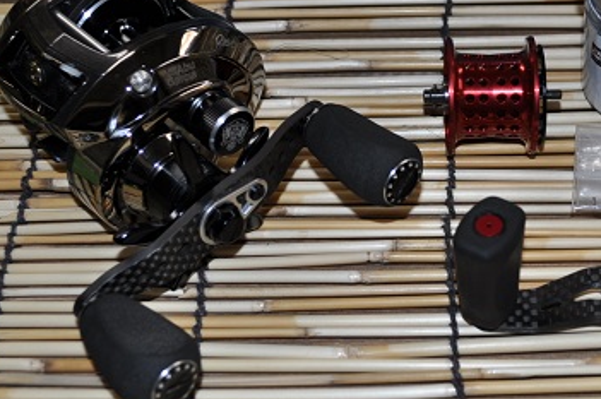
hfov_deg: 23.0
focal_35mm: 88
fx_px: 1467
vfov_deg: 15.4
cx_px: 420
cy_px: 96
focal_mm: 32
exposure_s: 1/30
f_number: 5.6
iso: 200
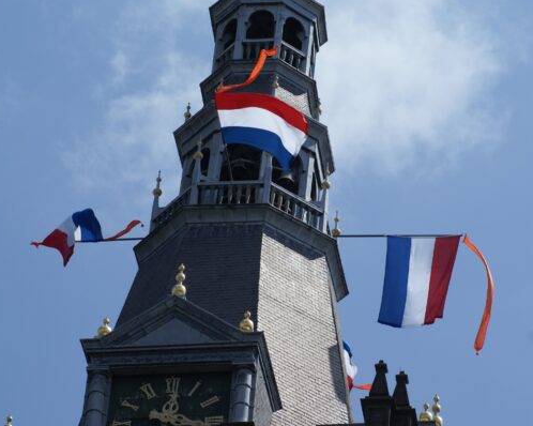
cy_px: 213
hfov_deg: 10.3
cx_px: 239
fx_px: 2949
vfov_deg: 8.3
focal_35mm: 187
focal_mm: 110
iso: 100
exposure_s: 1/250
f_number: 10
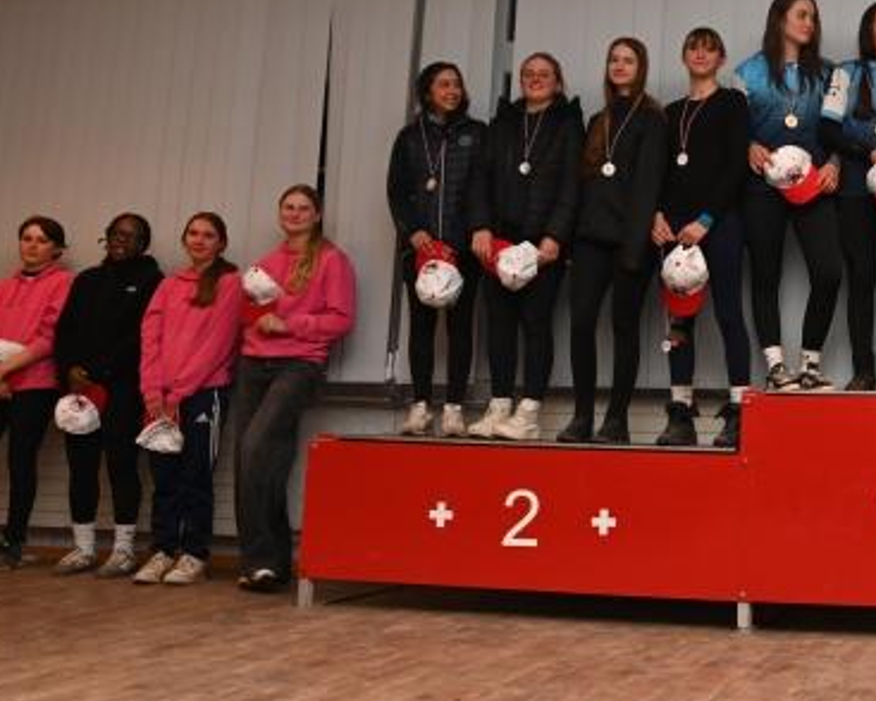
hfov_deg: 35.3
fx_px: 1271
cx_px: 823
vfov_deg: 30.4
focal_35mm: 49
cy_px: 188
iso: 800
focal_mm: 24
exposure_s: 1/60
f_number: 7.1
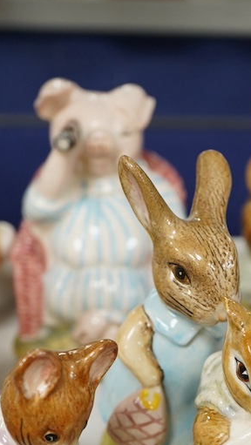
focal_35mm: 83
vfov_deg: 25.3
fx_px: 981
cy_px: 326
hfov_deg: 14.5
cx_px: 190
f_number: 6.3
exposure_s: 1/125
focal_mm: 30
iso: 1250
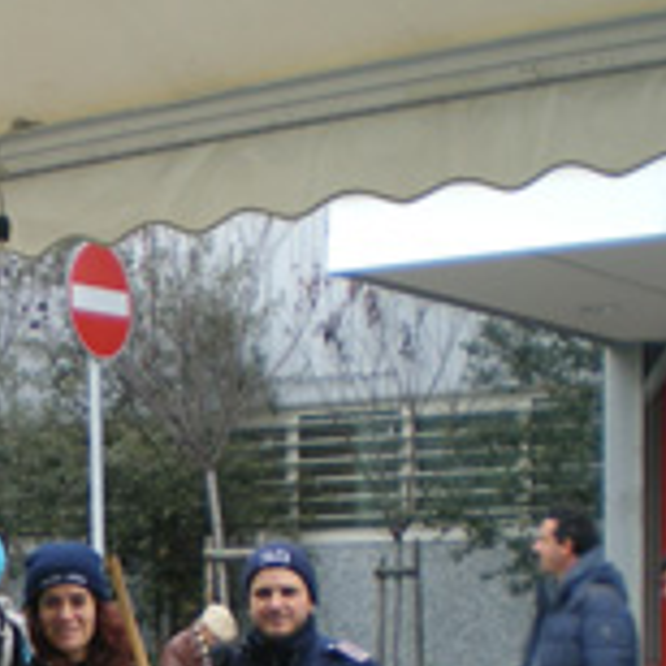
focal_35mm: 103
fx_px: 2242
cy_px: 737
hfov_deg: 16.4
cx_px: -78
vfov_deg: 16.4
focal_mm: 6.3
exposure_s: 1/80
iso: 50
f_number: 3.1
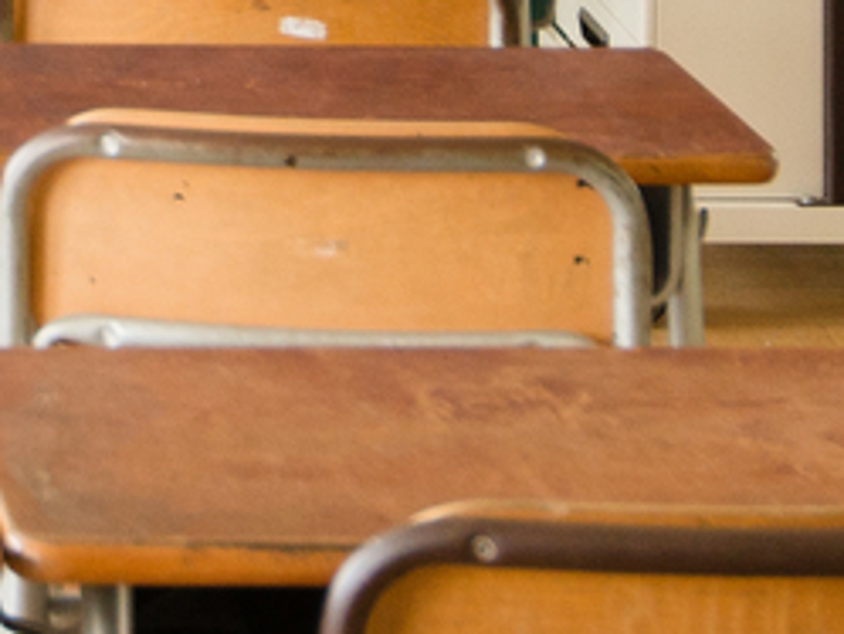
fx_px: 5659
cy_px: -1017
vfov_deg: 6.1
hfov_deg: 8.3
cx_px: -580
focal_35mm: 232
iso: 400
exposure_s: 1/80
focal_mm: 30
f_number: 4
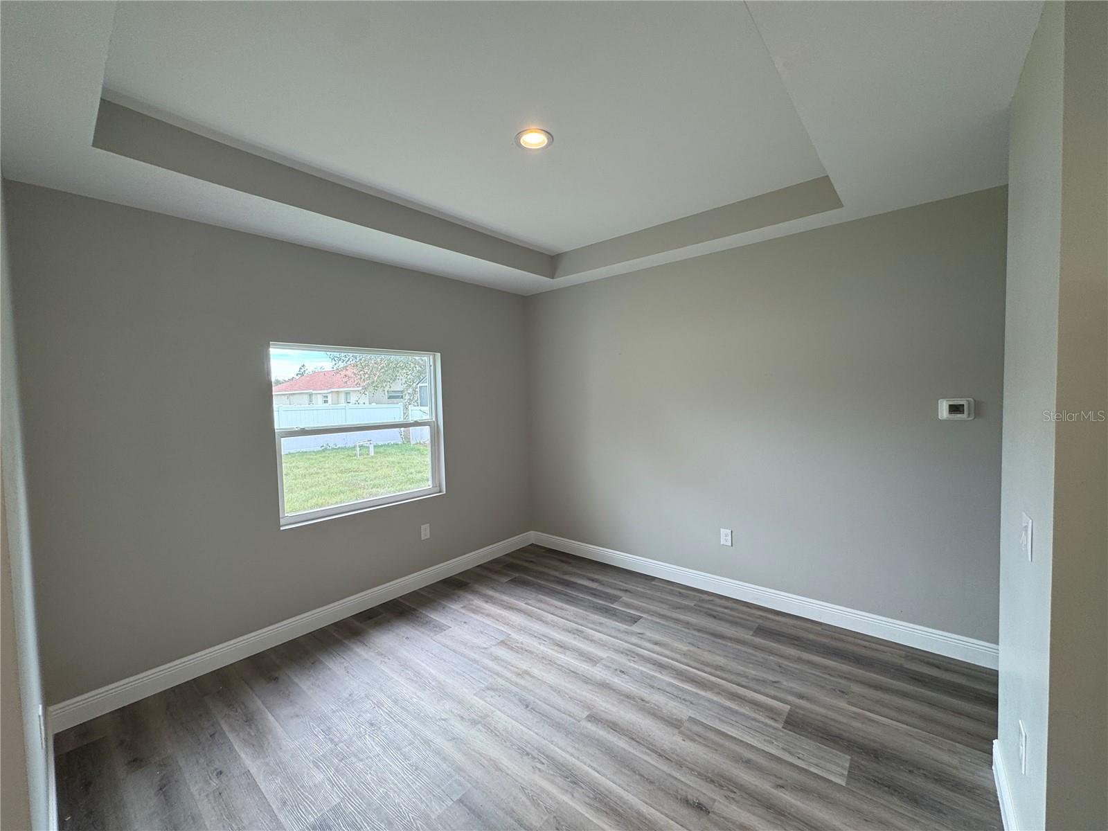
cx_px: 554
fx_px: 448
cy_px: 416
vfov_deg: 85.7
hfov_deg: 102.1
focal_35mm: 14
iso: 64
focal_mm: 2.22
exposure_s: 1/120
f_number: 2.2
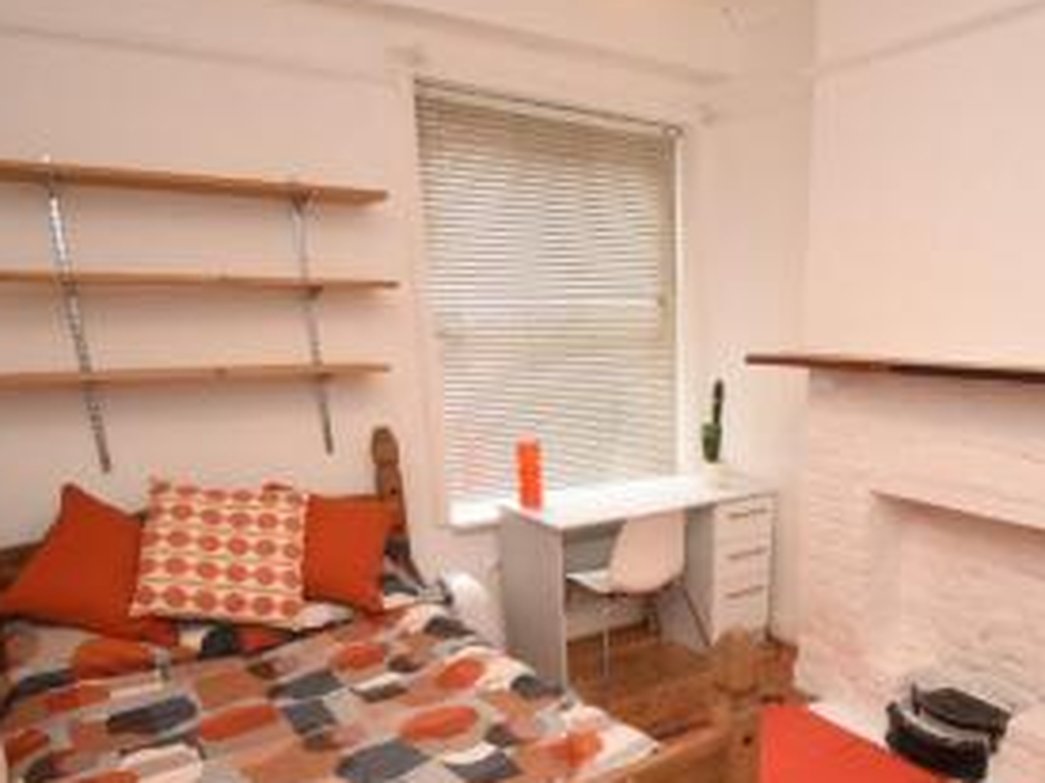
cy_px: 580
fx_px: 754
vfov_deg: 52.6
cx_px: 680
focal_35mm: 25
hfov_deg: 67.8
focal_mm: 10
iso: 1400
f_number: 4.5
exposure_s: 1/60
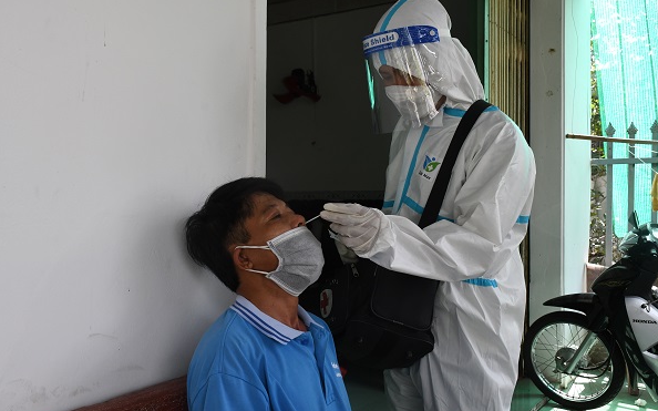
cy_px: 199
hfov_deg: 55.3
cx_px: 329
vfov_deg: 36.3
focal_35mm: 35
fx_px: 628
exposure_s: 1/320
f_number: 9
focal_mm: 23
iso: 1000
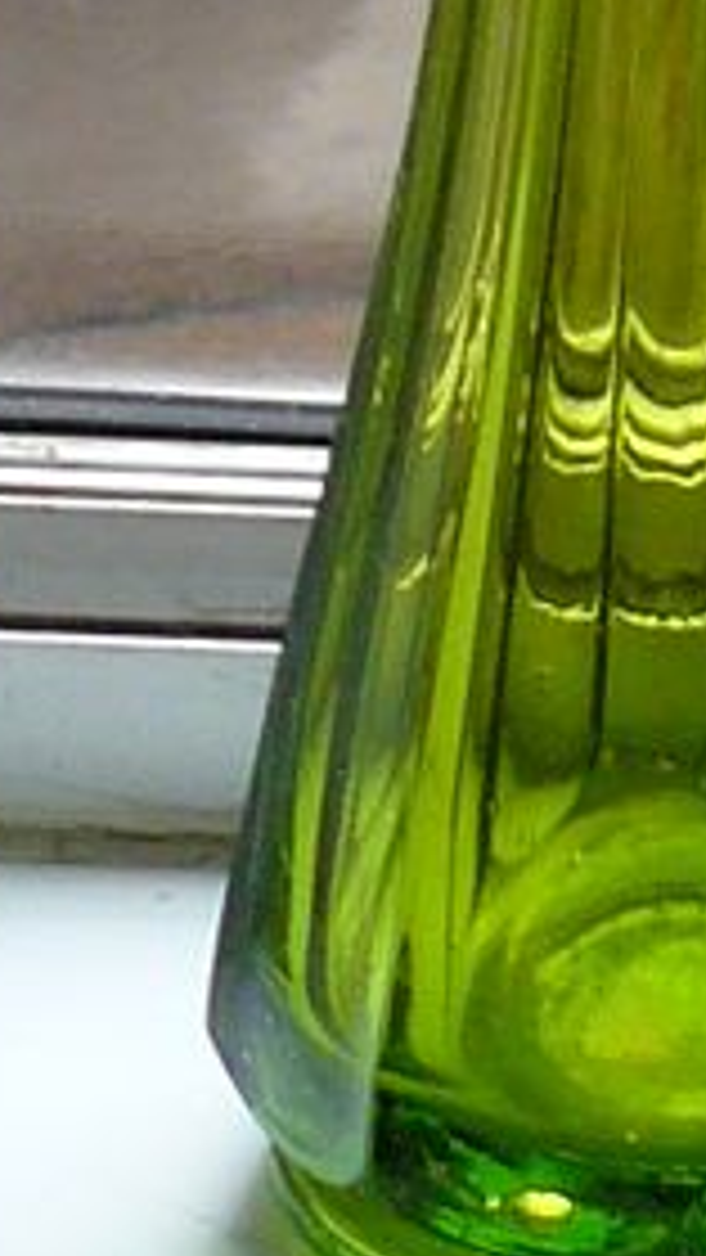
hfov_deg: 4.1
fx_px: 9582
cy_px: -671
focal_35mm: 288
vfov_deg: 7.4
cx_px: 2091
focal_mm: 6
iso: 100
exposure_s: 1/80
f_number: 2.8
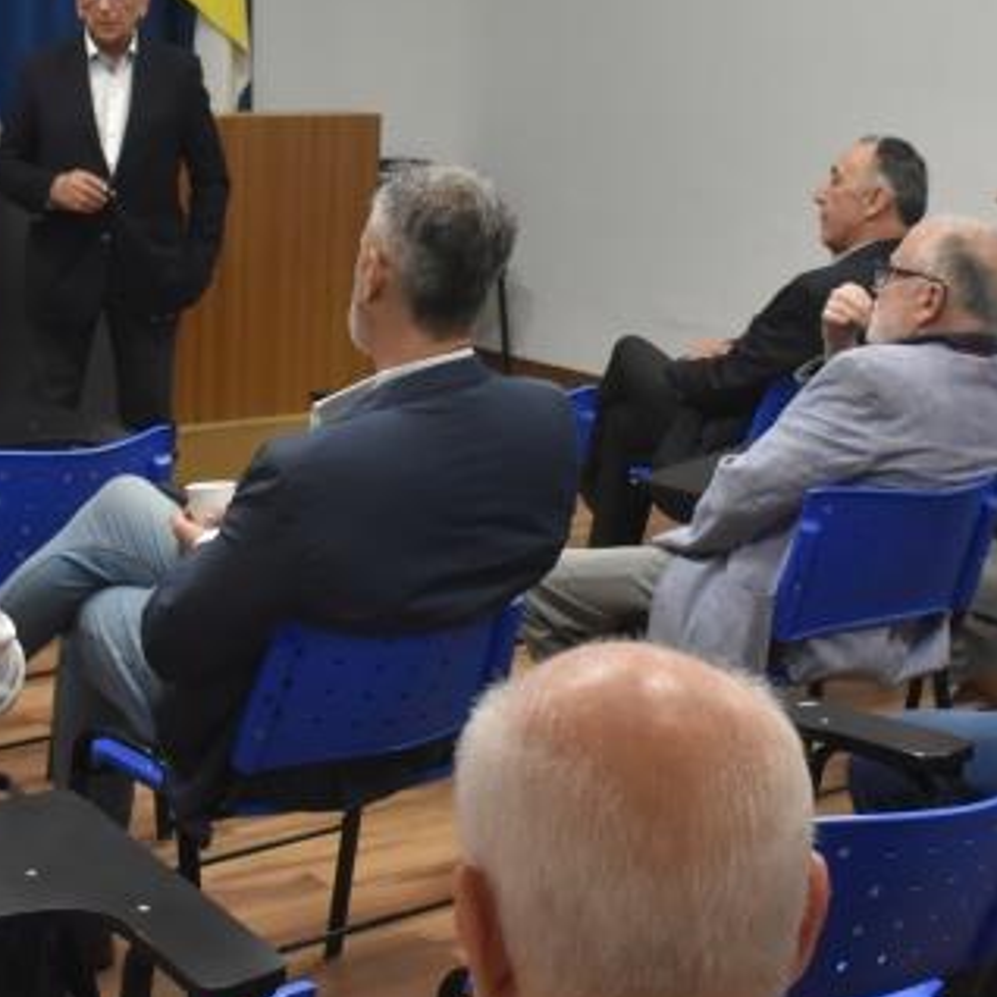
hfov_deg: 23.4
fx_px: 2411
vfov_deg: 23.1
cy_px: 256
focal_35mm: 74
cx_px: 451
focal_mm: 18
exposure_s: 1/125
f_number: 5.6
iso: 1600
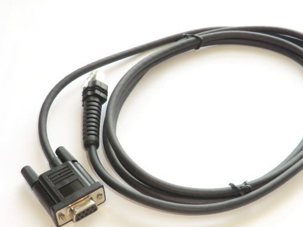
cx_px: 183
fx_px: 595
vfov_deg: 21.6
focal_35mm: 68
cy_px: 128
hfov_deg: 28.5
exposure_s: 1/60
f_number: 4.2
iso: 320
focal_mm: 9.8
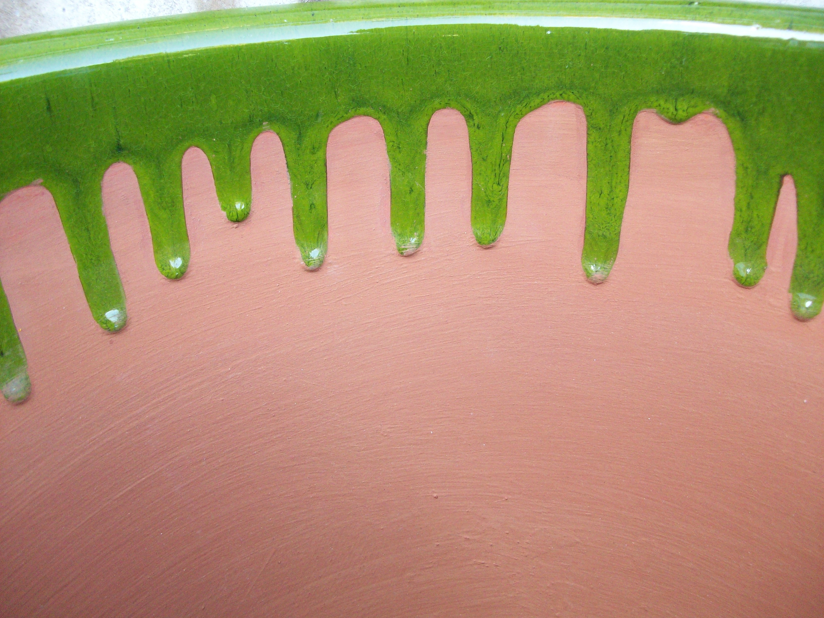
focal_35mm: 34
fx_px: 809
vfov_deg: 41.8
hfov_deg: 54.0
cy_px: 309
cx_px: 412
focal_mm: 5.7
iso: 152
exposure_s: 1/60
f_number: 2.8
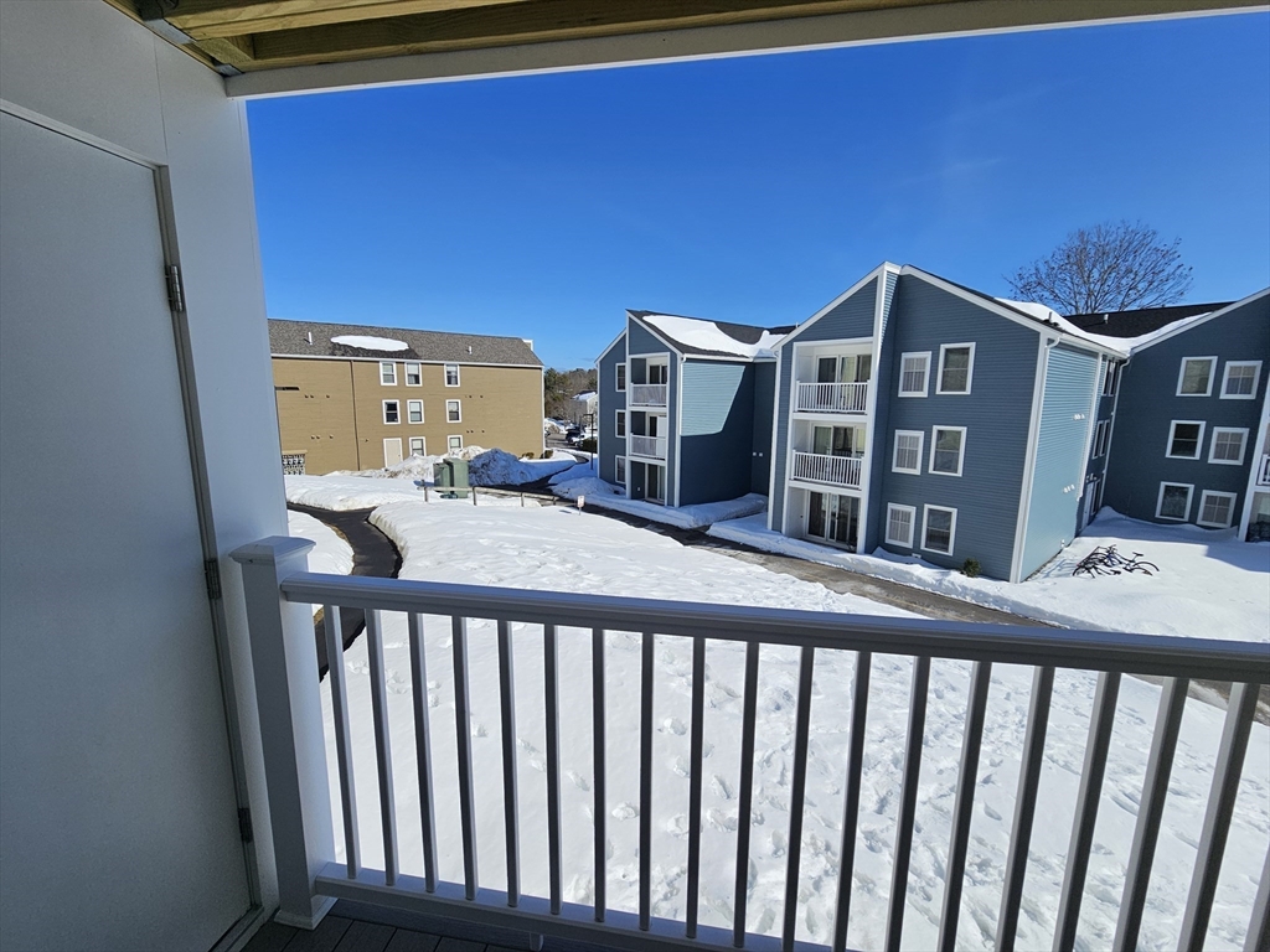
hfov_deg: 106.2
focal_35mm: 13
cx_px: 635
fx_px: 477
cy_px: 476
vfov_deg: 89.9
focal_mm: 2.2
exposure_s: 1/5328
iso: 50
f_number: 2.2
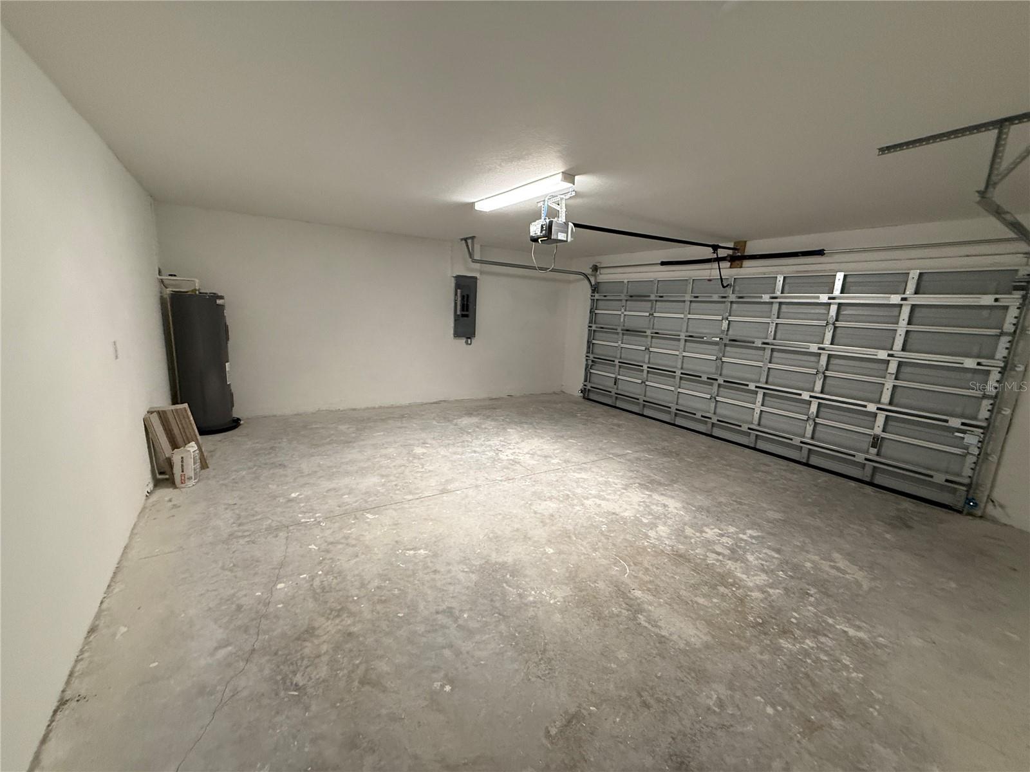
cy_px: 386
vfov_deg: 85.7
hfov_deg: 102.1
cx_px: 515
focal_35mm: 14
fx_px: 417
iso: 500
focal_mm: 2.22
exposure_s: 1/120
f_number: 2.2
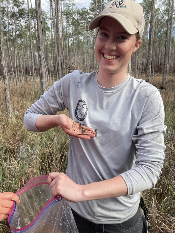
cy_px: 116
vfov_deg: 63.4
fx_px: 189
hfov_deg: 49.8
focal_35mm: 28
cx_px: 88
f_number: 1.8
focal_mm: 3.99
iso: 20
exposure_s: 1/457
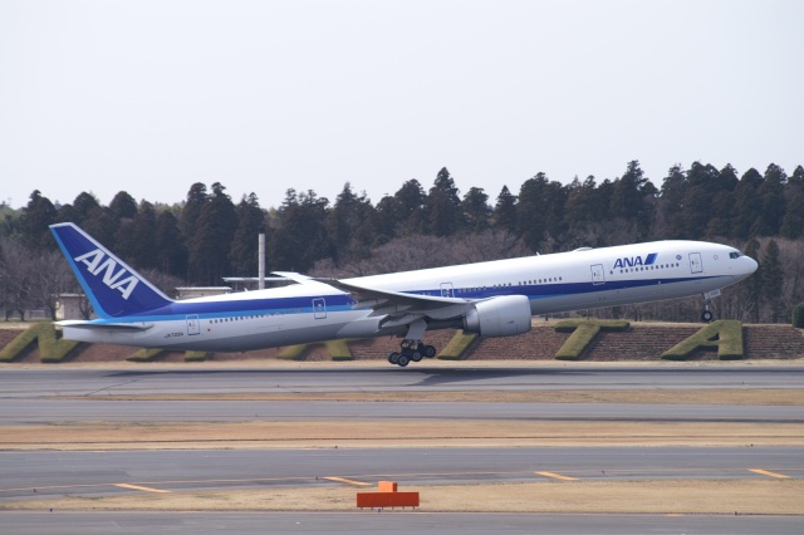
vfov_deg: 6.1
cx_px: 402
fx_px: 5022
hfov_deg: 9.2
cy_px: 268
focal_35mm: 225
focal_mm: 150
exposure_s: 1/640
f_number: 5.6
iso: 100
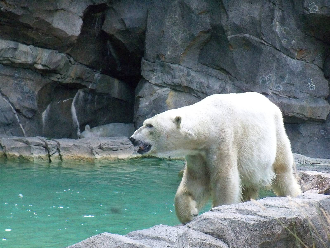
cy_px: 124
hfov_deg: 11.4
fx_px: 1649
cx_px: 165
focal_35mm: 173
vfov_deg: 8.6
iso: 640
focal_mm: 30.5
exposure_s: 1/500
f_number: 4.3
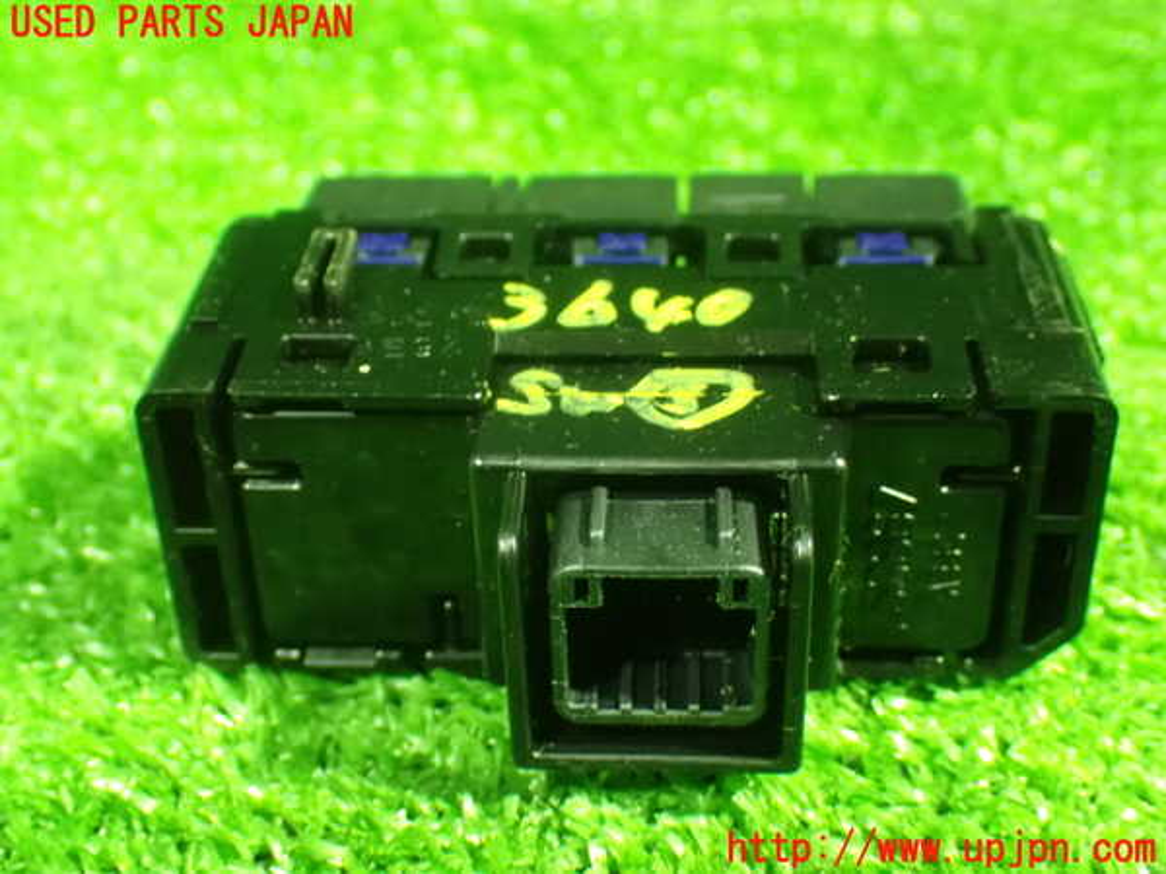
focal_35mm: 50
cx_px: 583
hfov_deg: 38.2
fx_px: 1684
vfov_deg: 29.1
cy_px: 437
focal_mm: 9.01
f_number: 3.2
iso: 1600
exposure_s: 1/10
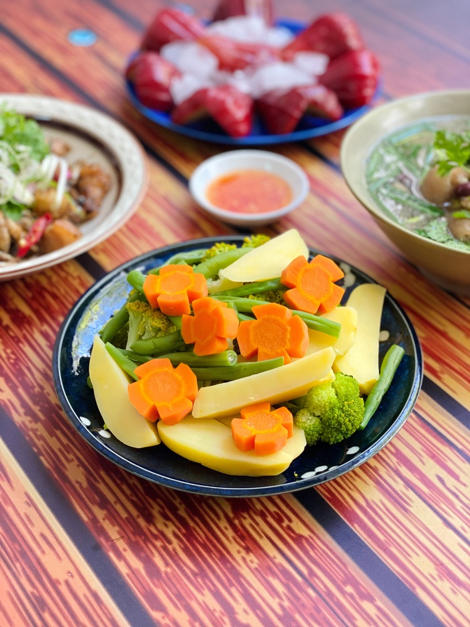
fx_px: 941
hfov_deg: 28.0
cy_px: 314
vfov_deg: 36.8
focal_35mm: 52
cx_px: 235
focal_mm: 6
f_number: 2
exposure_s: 1/100
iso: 200
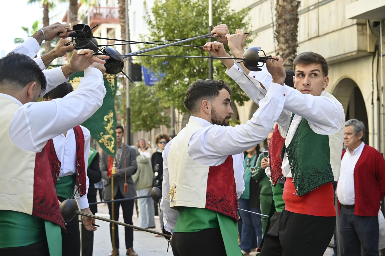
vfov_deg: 16.3
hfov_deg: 24.2
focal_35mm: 84
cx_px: 192
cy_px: 128
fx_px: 898
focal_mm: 56
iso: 500
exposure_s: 1/400
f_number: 5.6
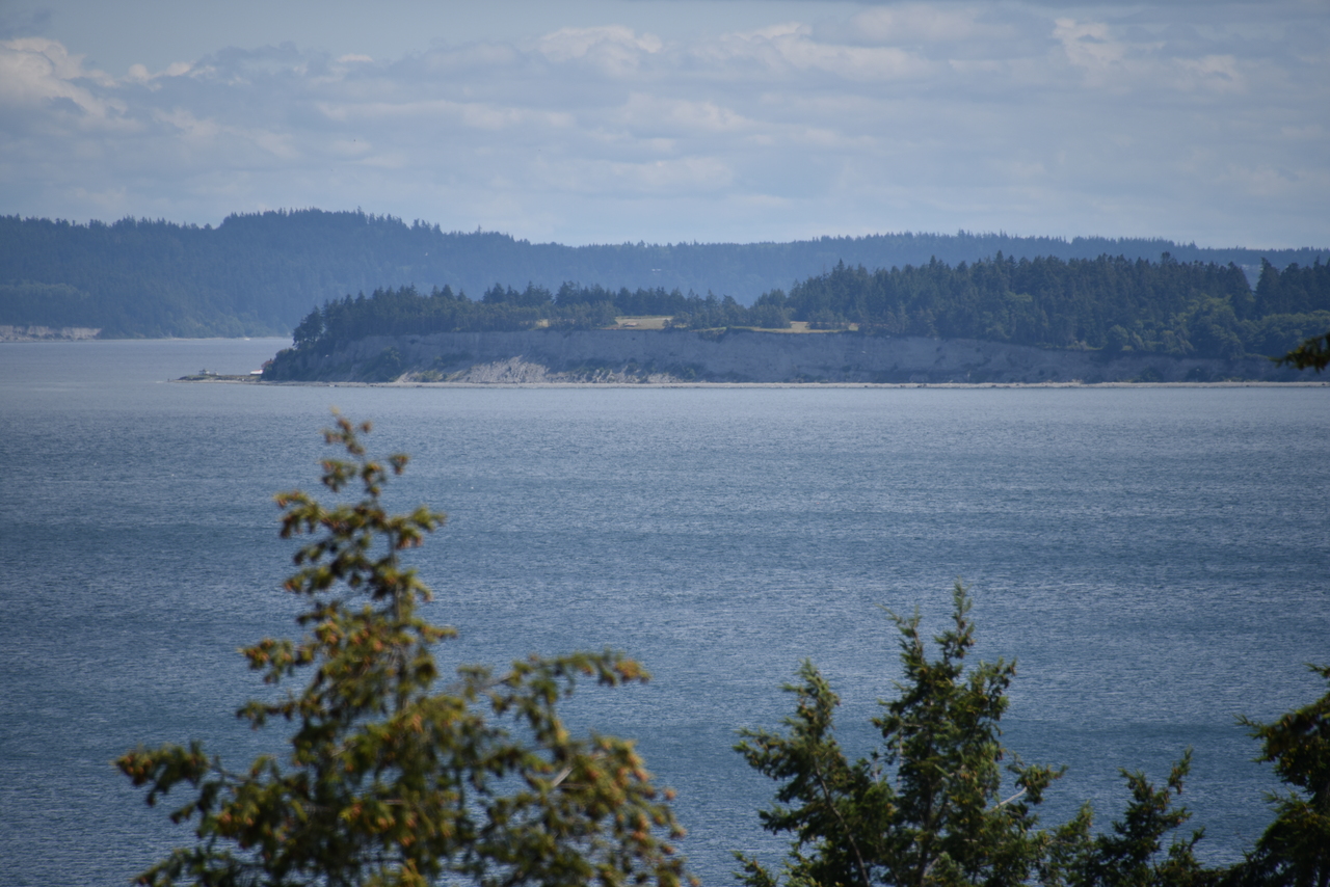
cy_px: 444
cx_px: 665
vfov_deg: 4.6
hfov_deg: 6.9
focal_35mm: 300
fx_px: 11085
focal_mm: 300
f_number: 5.6
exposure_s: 1/640
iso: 100
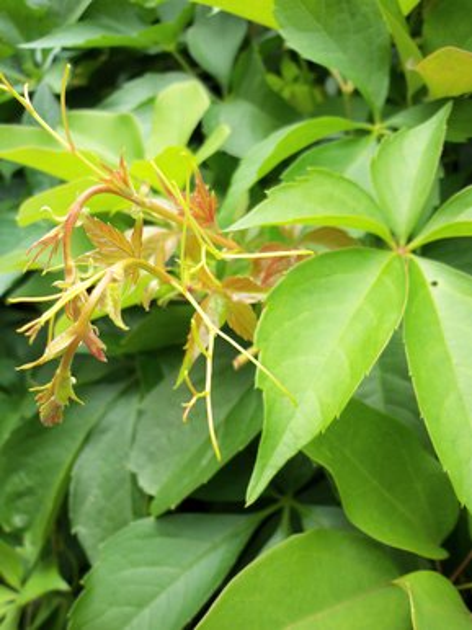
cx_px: 236
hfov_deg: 41.8
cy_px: 315
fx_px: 619
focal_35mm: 34
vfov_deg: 54.0
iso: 80
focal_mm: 5.7
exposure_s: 1/200
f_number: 2.9
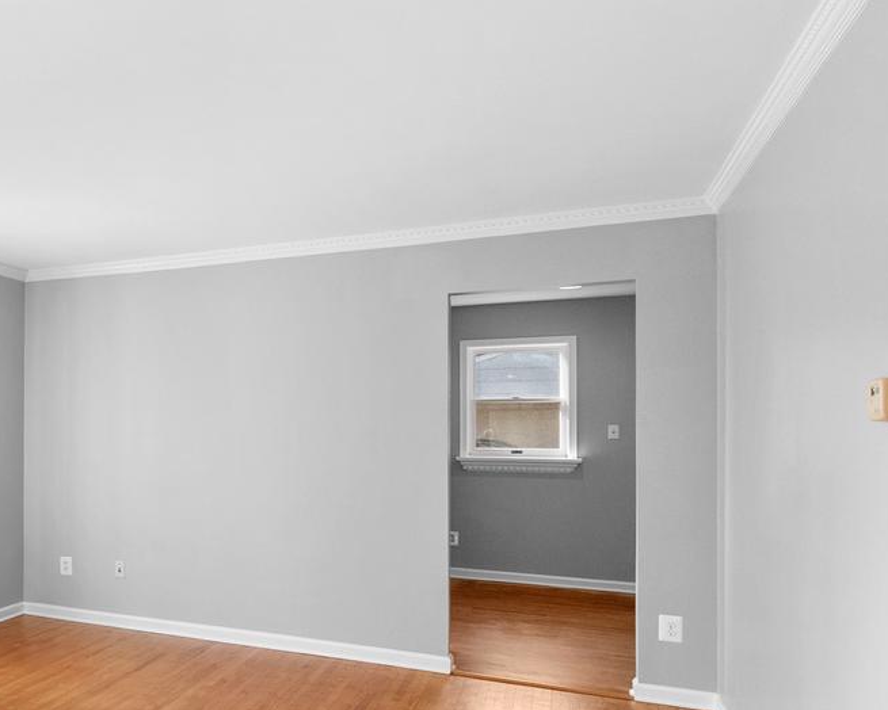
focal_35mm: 33
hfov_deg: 43.6
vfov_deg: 44.4
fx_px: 867
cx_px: -58
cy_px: 411
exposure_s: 1/100
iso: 800
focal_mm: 16
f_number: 8
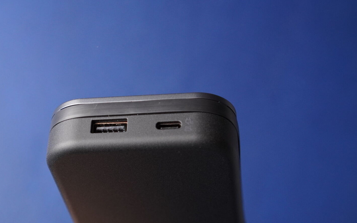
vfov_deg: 17.9
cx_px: 149
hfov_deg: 28.3
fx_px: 707
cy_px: 113
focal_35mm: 73
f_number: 4.5
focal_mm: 35
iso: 800
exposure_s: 1/160
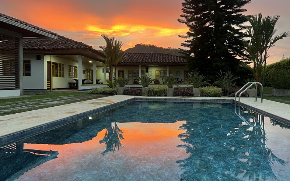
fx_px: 221
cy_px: 90
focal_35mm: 28
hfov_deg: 66.5
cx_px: 146
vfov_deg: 44.5
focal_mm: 5.7
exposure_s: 1/60
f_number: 1.5
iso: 200
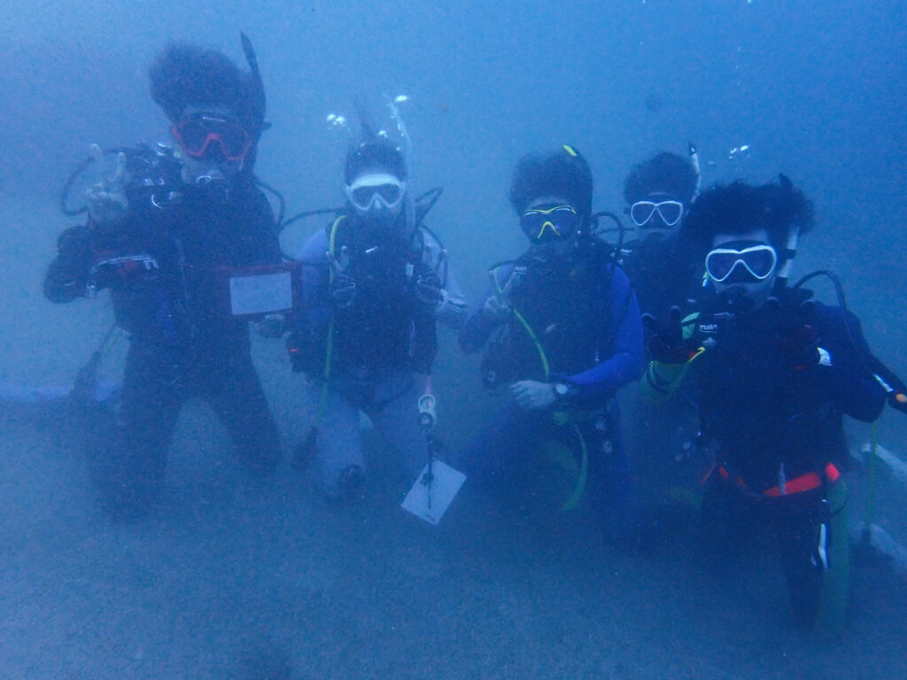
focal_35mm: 25
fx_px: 655
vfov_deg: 54.9
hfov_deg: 69.4
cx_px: 454
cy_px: 340
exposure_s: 1/60
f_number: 2.8
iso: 250
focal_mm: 4.5
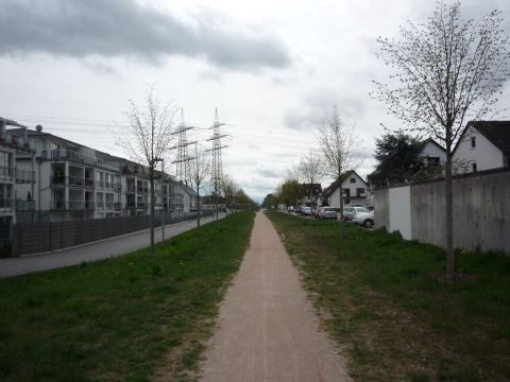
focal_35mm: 32
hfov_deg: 56.8
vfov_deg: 44.2
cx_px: 255
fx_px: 471
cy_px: 191
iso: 100
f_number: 5.6
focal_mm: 5.2
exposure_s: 1/640
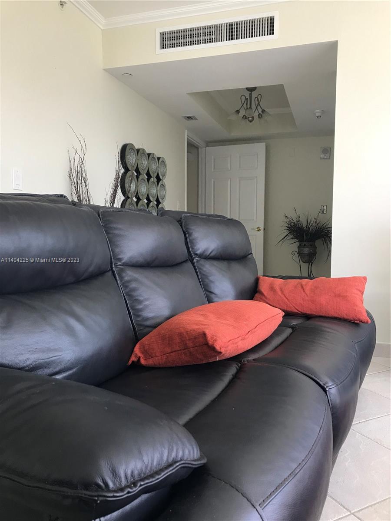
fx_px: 422
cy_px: 260
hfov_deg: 49.7
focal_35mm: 28
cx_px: 196
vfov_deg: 63.4
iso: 25
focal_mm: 3.99
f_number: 1.8
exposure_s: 1/40
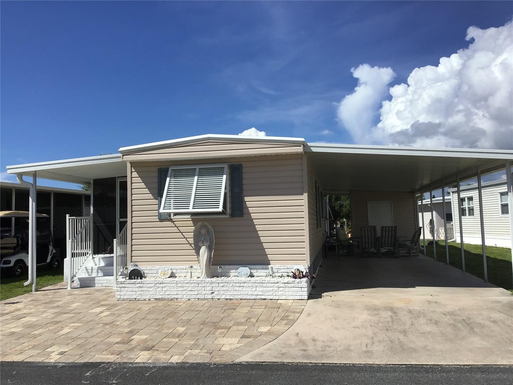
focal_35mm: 31
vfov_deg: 45.4
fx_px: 459
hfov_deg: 58.4
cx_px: 256
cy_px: 192
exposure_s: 1/2915
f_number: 2.4
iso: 25
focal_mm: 3.3
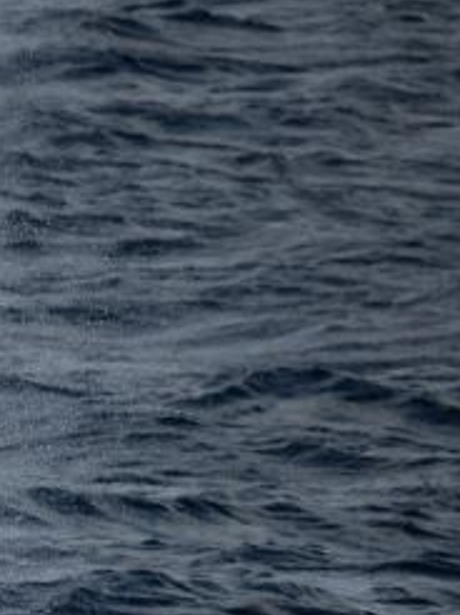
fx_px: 21672
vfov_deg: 1.6
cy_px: 531
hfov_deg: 1.2
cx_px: -520
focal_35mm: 1221
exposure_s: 1/8000
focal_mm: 390
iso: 800
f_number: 6
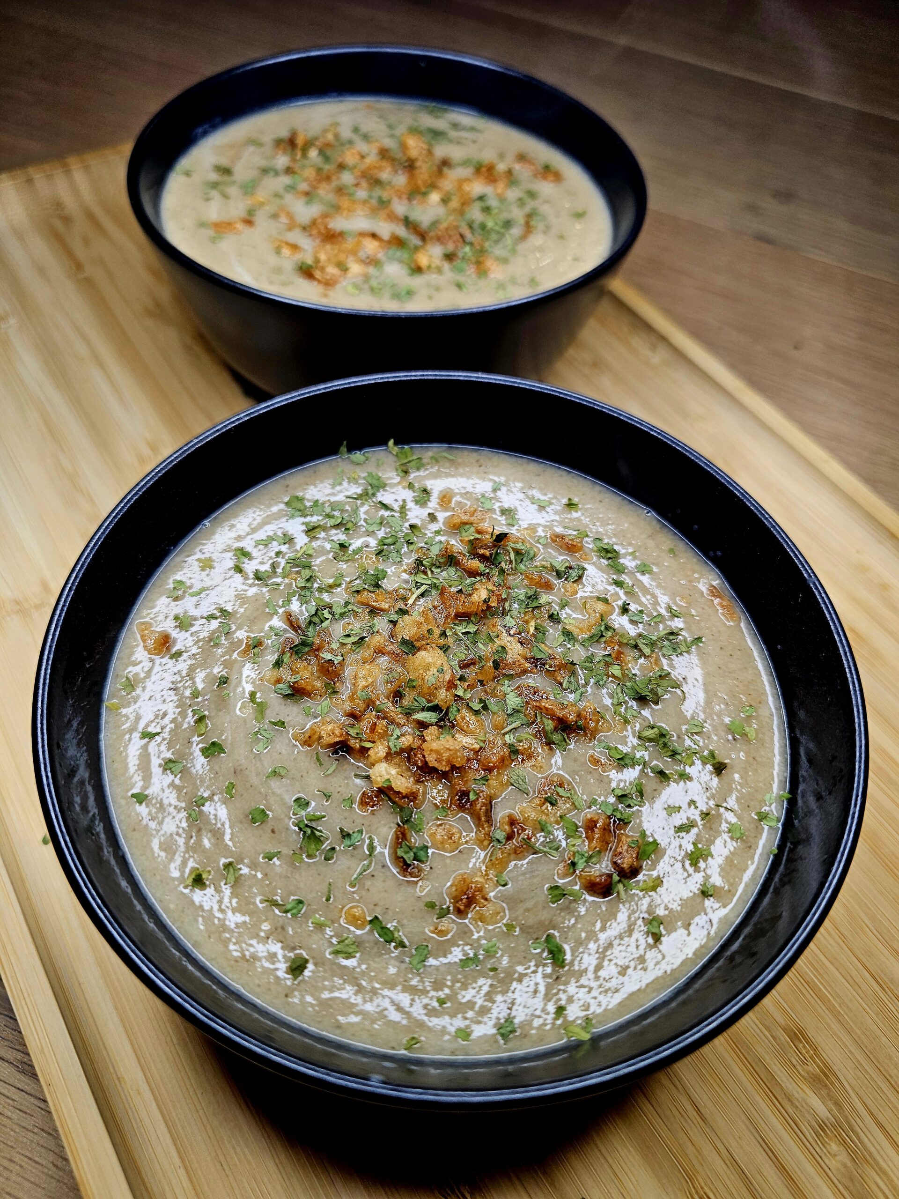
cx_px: 450
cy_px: 600
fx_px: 796
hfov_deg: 58.9
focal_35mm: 23
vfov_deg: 73.9
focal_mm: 6.3
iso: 64
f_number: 1.7
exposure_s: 1/58.8
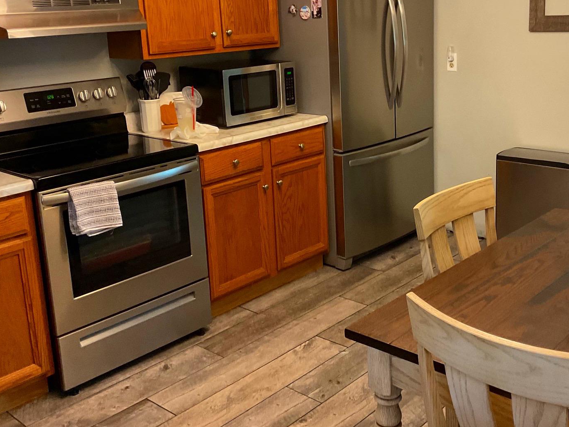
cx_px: 344
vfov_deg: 33.4
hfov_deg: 43.6
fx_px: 707
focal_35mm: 43
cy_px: 151
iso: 250
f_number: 1.8
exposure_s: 1/60
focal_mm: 3
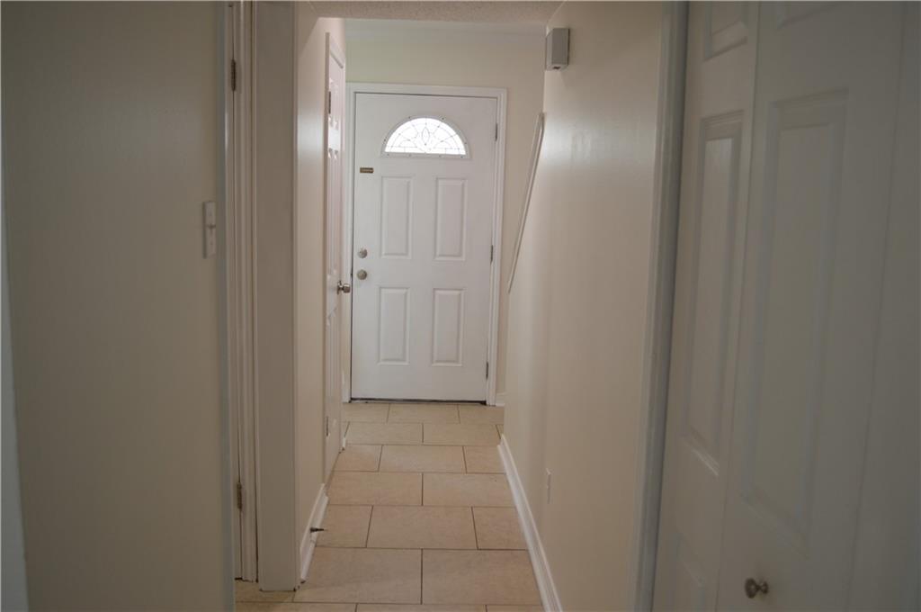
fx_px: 843
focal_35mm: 33
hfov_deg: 57.3
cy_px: 306
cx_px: 460
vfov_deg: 39.9
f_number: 3.8
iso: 400
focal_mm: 22
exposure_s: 1/60
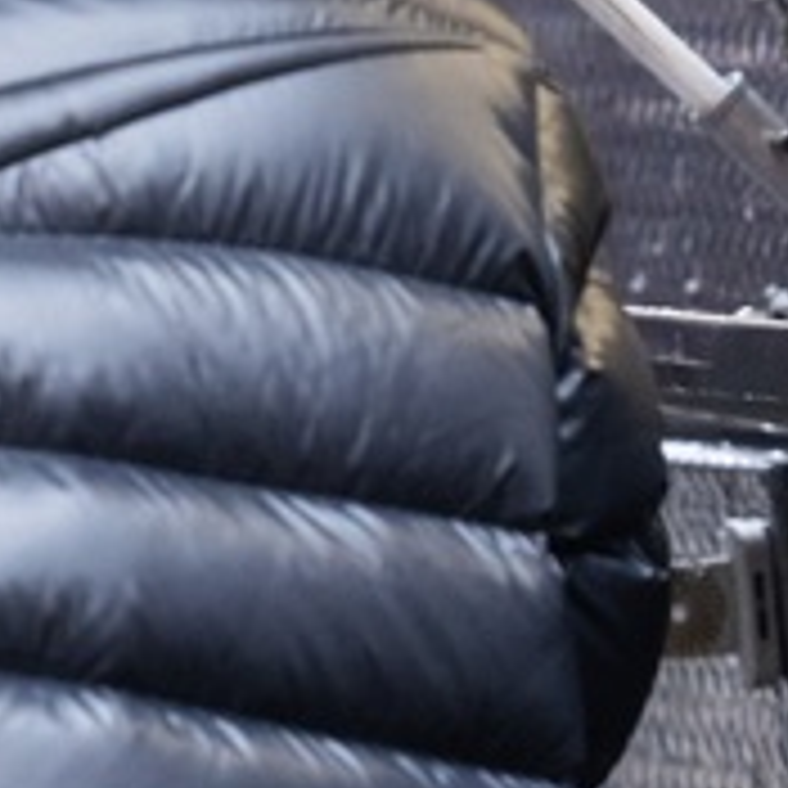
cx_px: 743
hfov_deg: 1.4
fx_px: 32090
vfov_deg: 1.4
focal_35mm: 1246
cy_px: -61
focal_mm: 400
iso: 4000
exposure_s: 1/500
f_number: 2.8
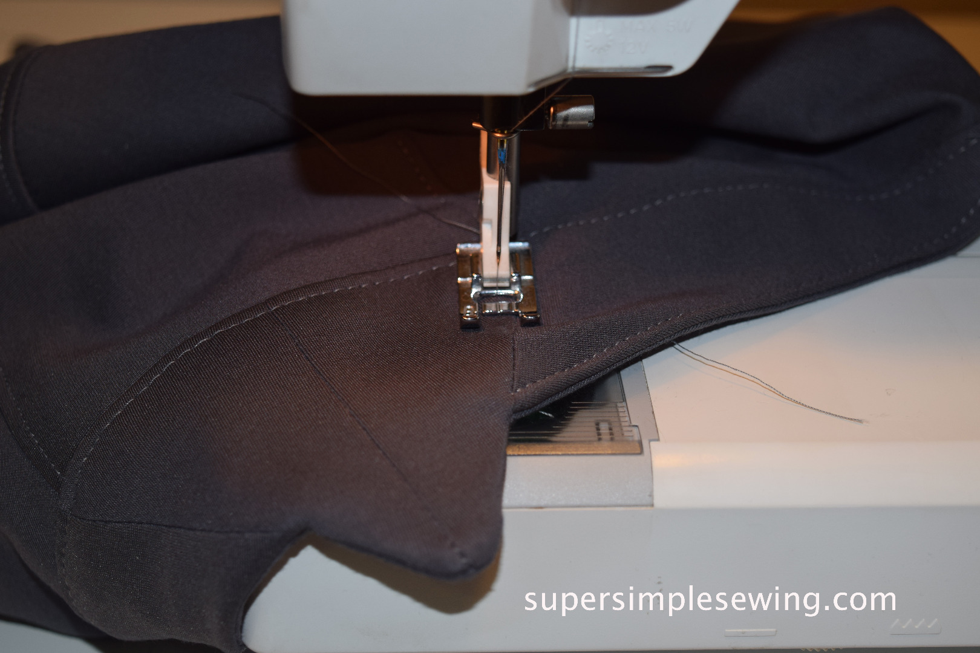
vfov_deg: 22.6
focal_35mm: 60
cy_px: 326
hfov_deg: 33.4
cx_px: 490
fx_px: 1633
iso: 200
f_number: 5.6
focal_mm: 40
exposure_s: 1/125
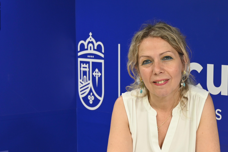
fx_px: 621
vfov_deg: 13.9
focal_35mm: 98
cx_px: 154
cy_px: 112
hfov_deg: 20.7
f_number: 4.5
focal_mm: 40
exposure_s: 1/125
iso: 500
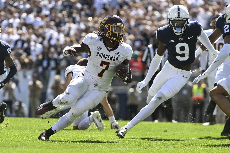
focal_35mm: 300
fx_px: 1916
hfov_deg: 6.9
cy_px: 76
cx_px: 115
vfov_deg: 4.6
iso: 400
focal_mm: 300
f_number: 4
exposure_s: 1/1250
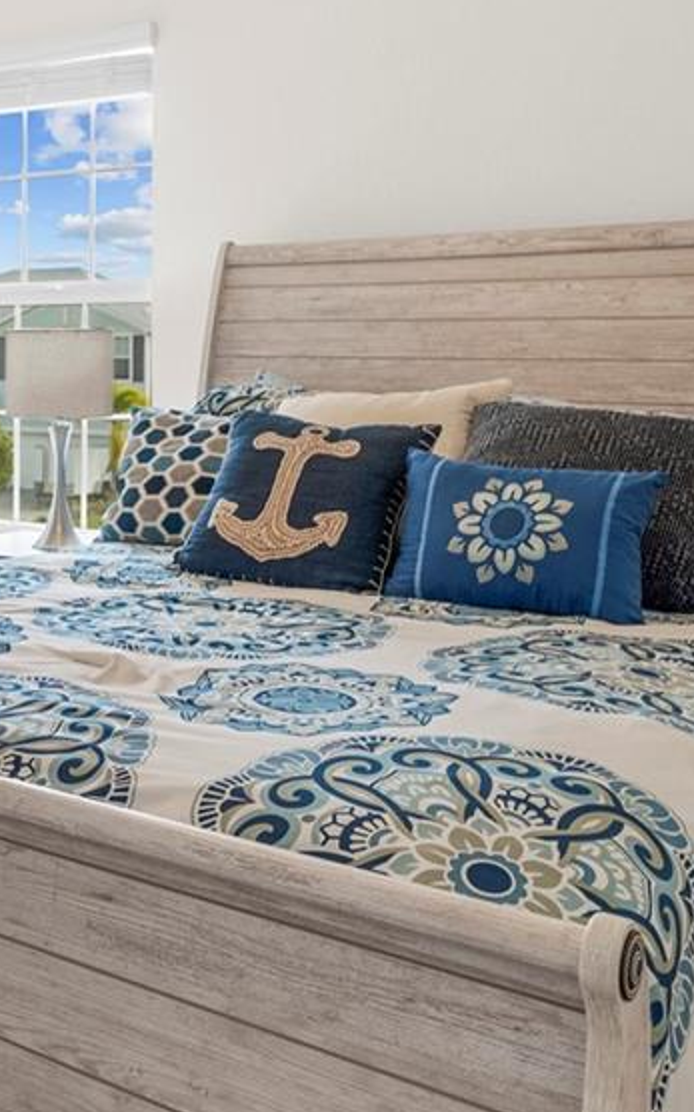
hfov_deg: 27.5
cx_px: 0
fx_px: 1333
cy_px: 416
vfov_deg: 44.9
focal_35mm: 44
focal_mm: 10
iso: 500
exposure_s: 1/30
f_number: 5.6
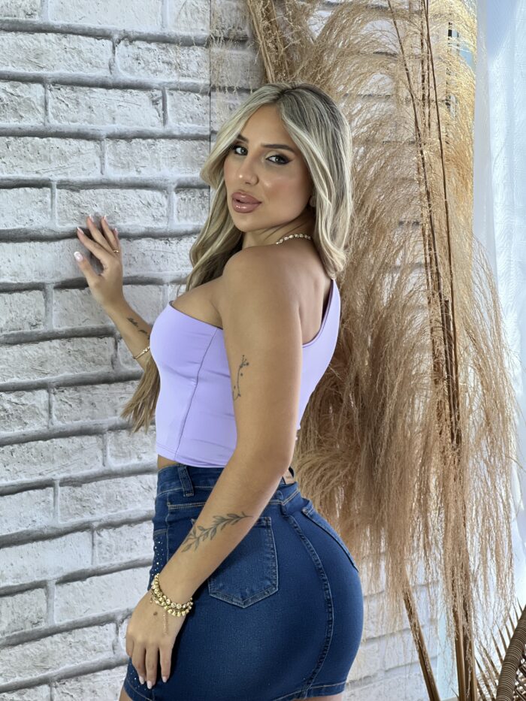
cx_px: 263
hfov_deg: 19.1
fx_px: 1560
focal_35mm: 77
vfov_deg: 25.3
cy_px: 350
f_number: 2.8
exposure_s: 1/120
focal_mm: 9
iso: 125
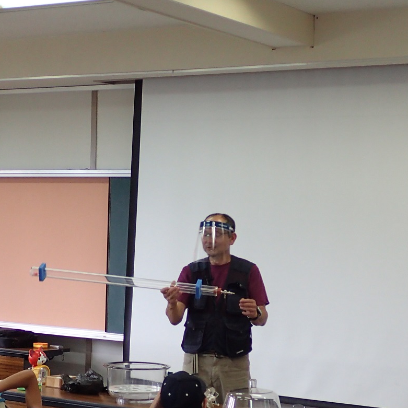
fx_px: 1147
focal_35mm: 86
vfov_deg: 19.8
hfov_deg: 20.2
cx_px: 216
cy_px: 361
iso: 200
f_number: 2.7
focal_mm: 6.86
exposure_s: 1/60
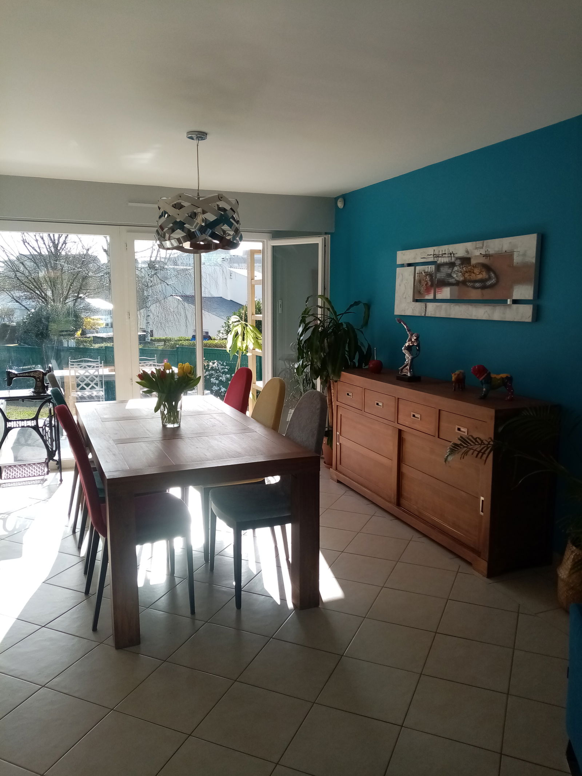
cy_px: 388
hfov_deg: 53.1
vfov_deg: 67.3
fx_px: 583
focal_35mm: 26
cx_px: 291
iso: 102
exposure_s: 1/304
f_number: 1.8
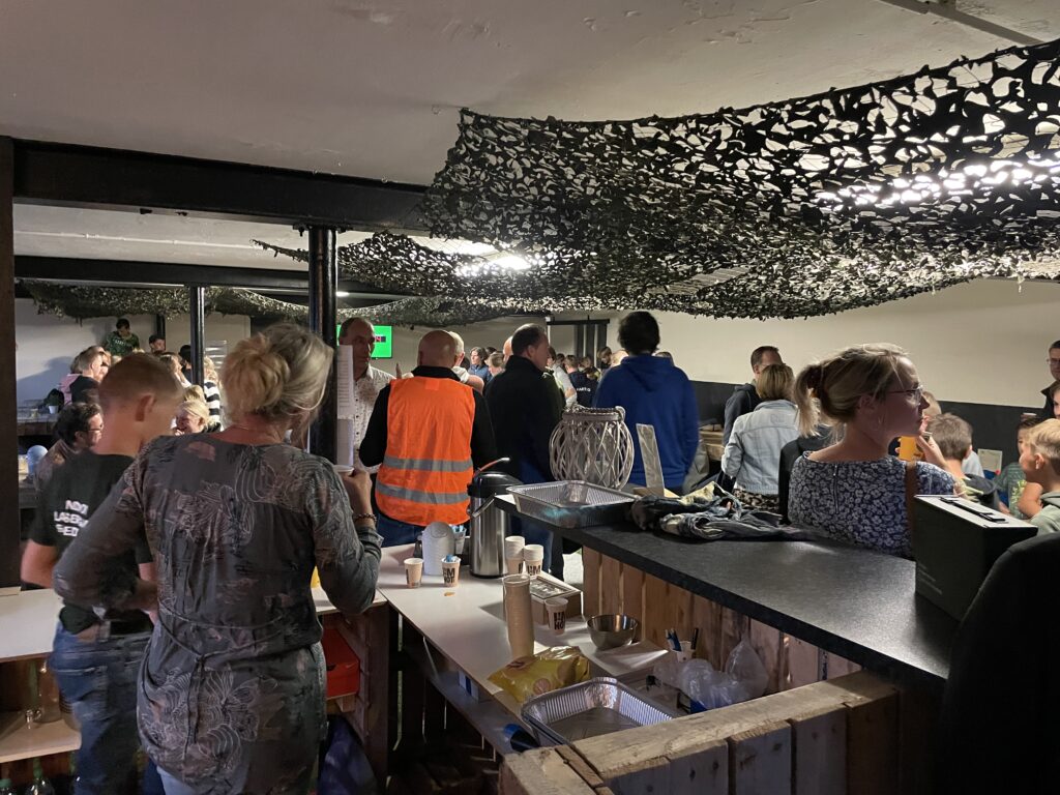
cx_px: 530
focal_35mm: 26
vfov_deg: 53.1
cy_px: 398
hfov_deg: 67.3
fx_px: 796
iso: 640
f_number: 1.6
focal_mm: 4.2
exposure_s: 1/25
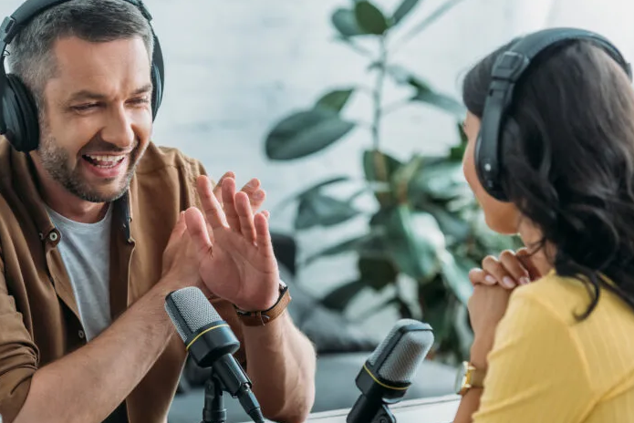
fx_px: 2854
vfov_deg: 8.5
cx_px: 243
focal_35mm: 162
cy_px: 265
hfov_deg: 12.7
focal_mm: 110
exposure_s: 1/200
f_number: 3.5
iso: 320
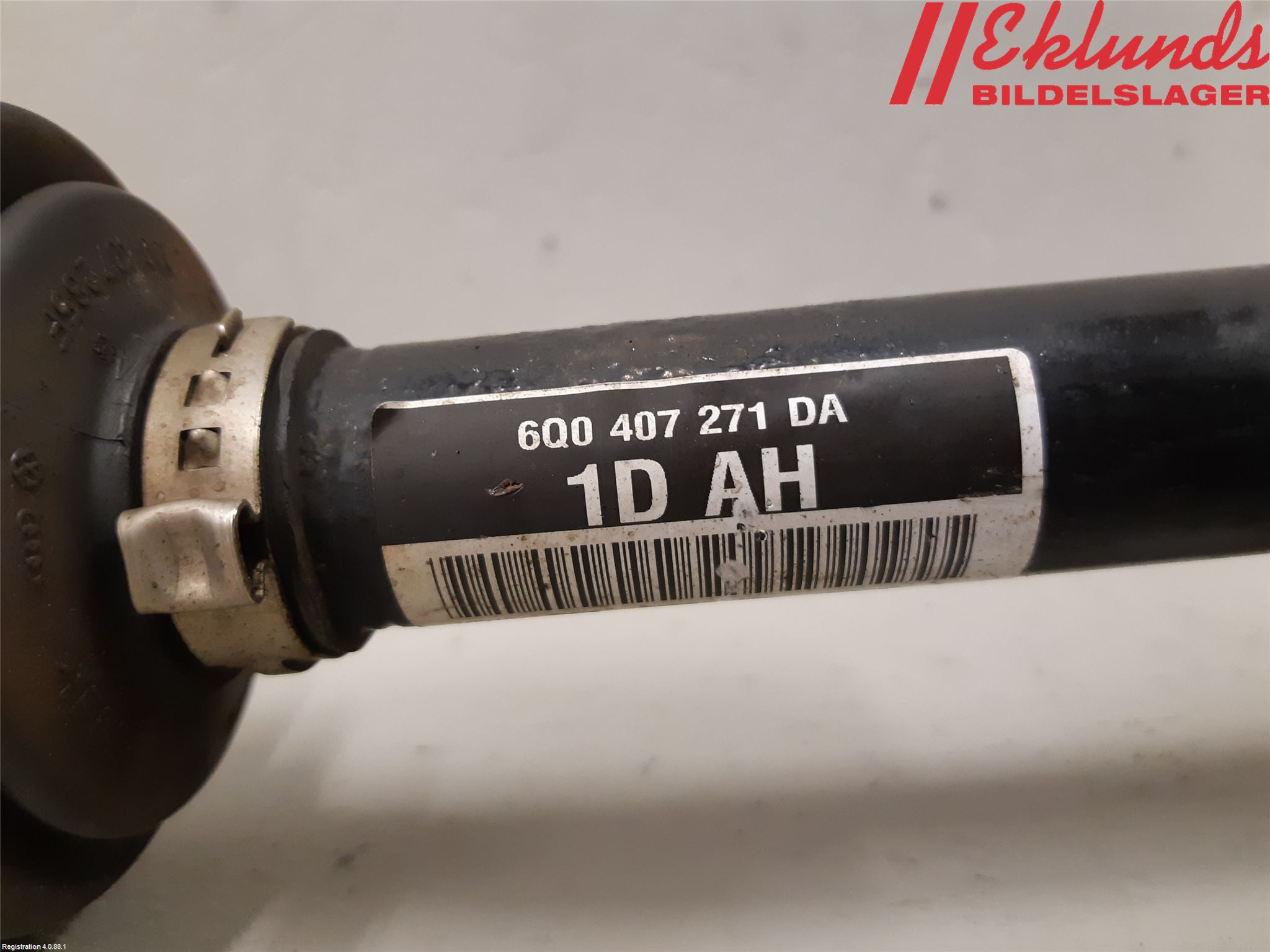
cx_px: 635
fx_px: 954
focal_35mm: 26
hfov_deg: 67.3
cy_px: 476
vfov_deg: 53.1
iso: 250
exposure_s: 1/50
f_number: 1.7
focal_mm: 3.93
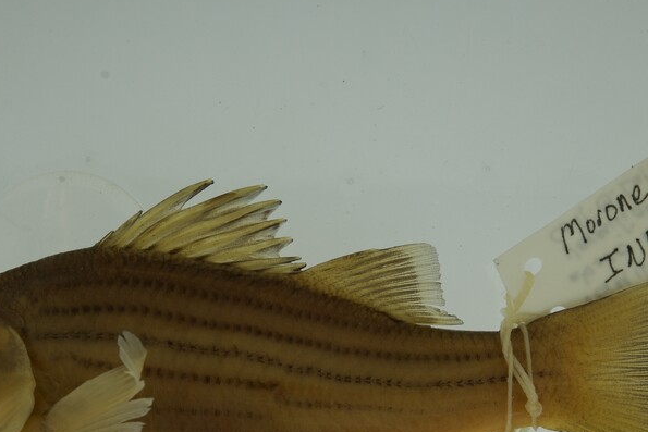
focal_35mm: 121
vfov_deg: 11.3
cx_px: 343
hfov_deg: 16.9
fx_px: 2178
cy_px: 386
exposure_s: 1/160
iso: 100
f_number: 10
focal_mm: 60
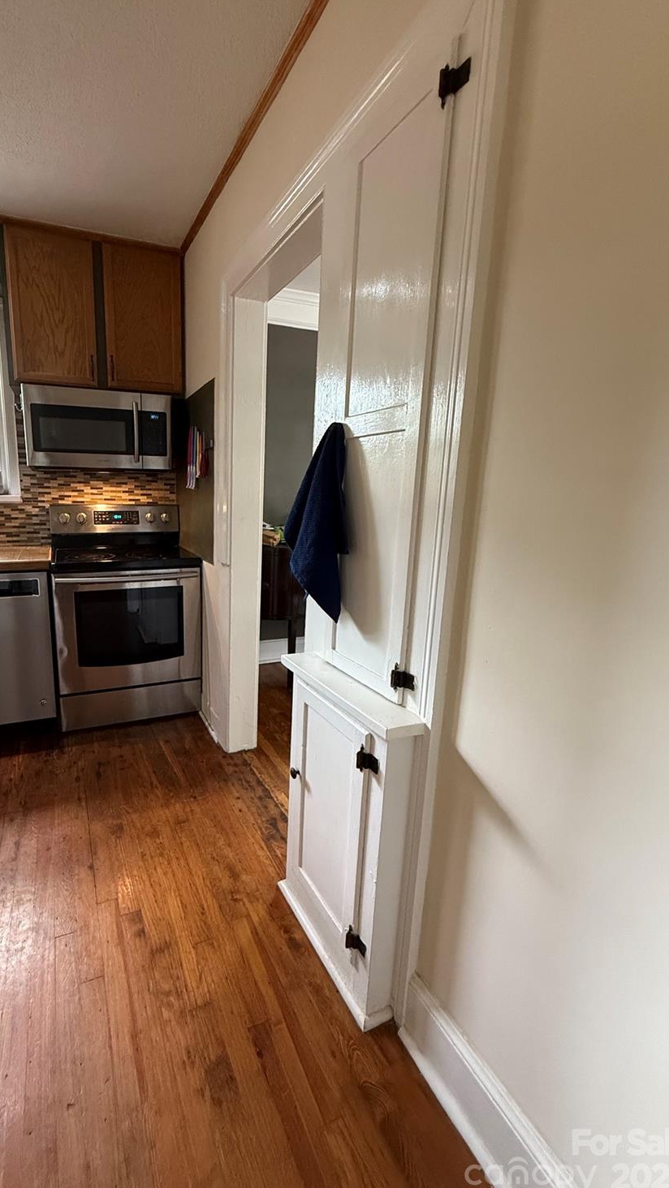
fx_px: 504
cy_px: 592
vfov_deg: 99.4
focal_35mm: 16
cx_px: 255
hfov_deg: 66.2
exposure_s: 1/60
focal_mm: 2.22
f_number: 2.2
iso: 640
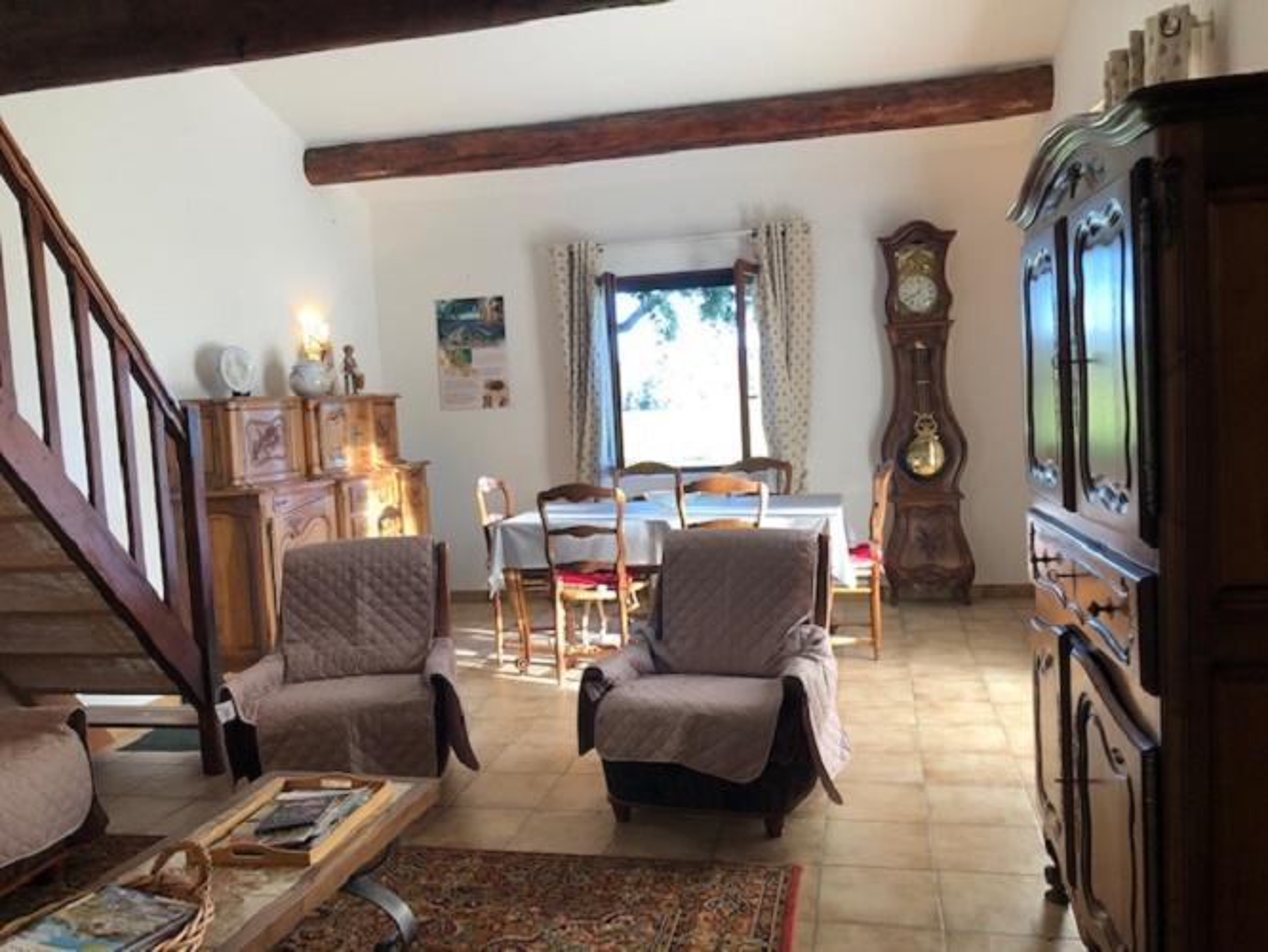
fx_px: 1026
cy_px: 476
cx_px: 634
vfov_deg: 49.8
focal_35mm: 28
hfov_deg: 63.4
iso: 32
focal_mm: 4
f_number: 1.8
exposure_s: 1/33
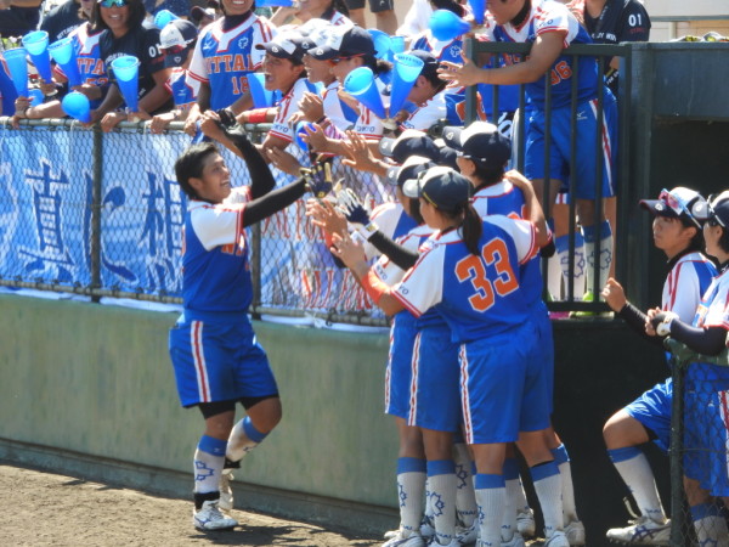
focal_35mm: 250
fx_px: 5265
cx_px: 364
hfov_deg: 7.9
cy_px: 274
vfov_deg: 5.9
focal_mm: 44.8
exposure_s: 1/125
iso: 100
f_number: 5.5
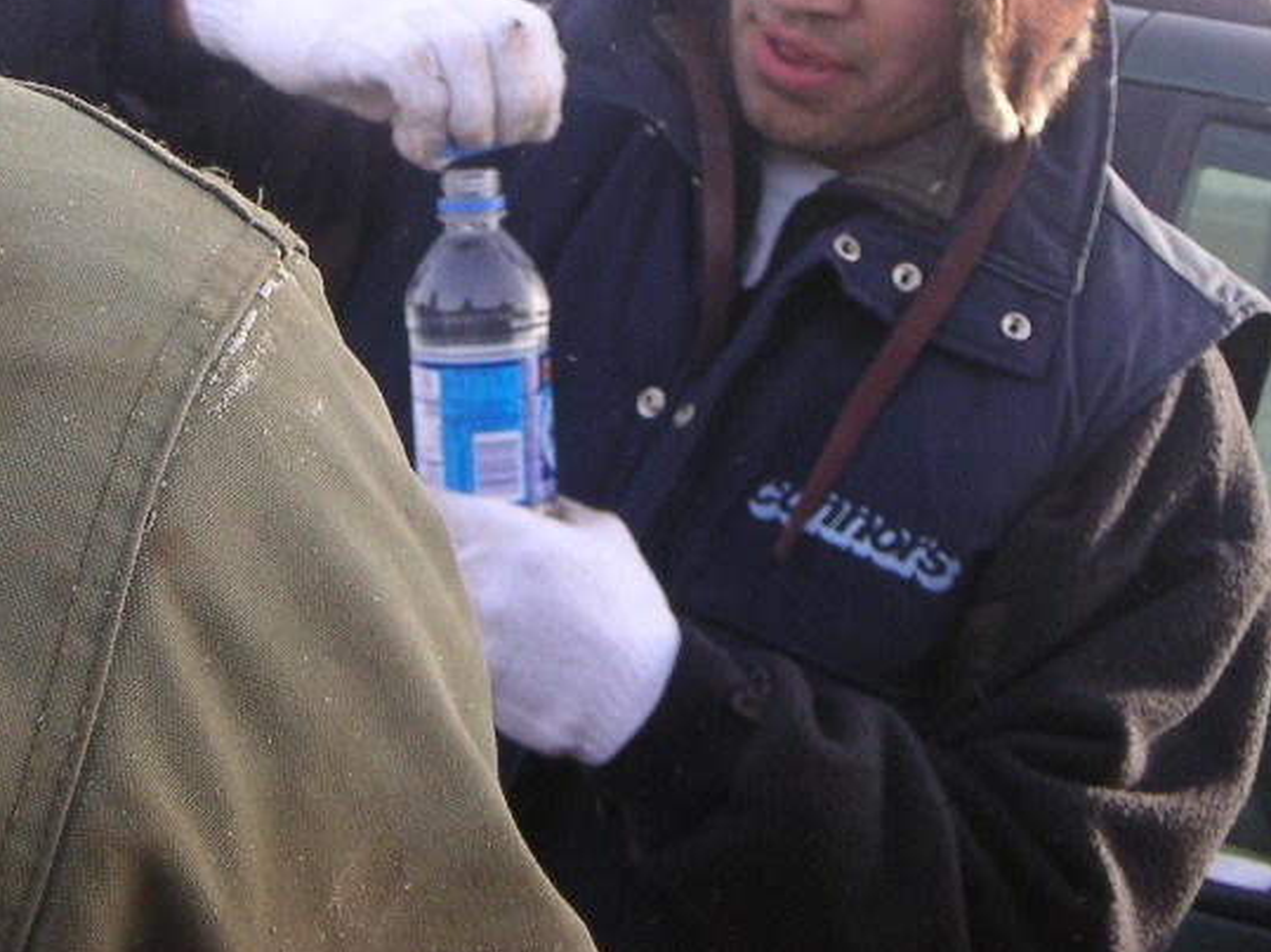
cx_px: 597
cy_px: 292
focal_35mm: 95
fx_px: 3487
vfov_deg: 15.5
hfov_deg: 20.7
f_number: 3.3
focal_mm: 8.4
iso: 64
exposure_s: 1/350
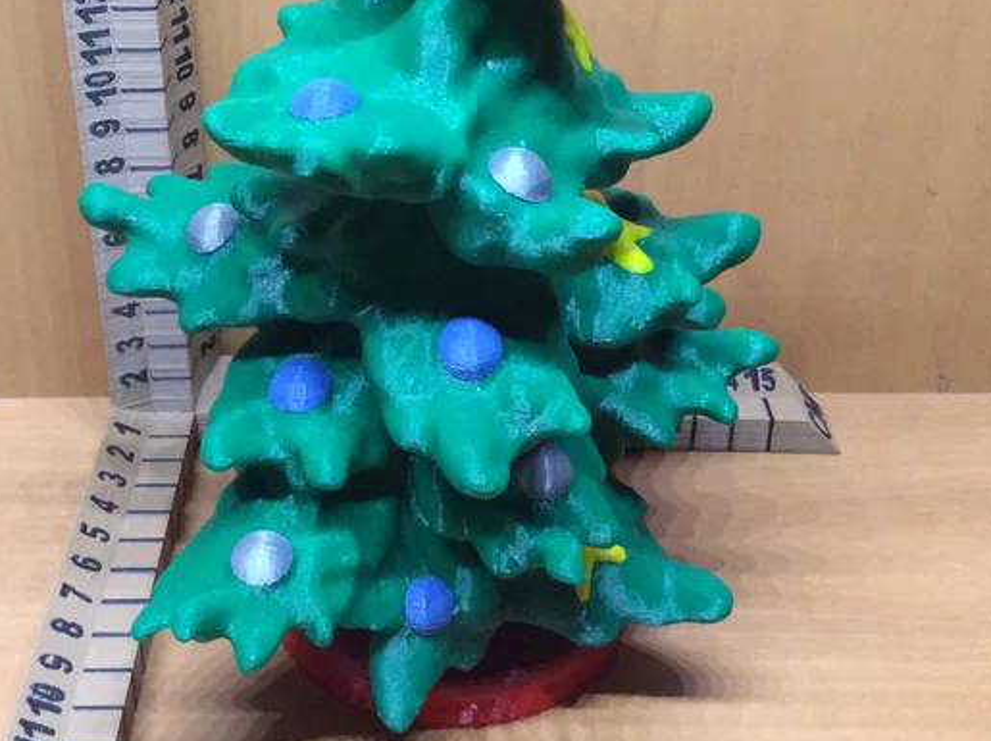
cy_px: 193
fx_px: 1487
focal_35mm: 52
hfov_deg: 36.8
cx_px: 420
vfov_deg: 27.6
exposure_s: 1/24
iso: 320
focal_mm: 3.3
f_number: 2.4
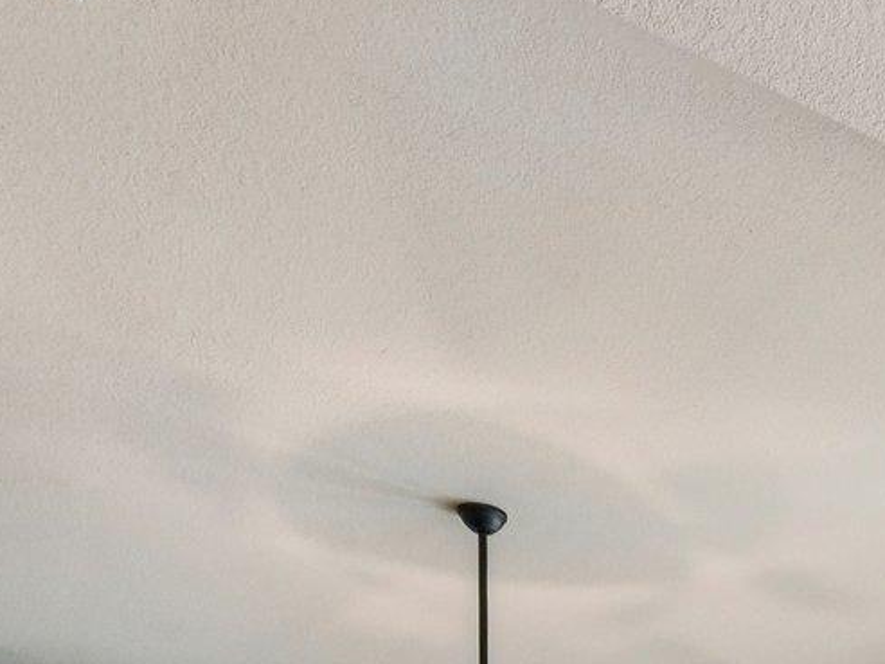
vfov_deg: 19.3
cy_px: 1216
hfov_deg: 29.3
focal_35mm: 56
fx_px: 1432
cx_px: 1081
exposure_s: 1/15
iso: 900
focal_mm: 14
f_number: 8
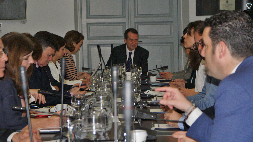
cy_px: 76
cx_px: 127
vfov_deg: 10.9
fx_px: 745
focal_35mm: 111
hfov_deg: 19.3
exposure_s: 1/125
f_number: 5.6
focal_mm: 70
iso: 400
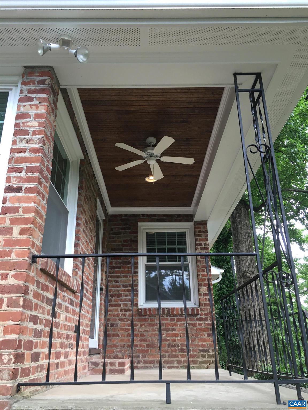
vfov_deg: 61.7
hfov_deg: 48.2
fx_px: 344
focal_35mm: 29
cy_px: 205
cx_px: 154
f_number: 2.2
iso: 25
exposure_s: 1/40
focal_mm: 4.15
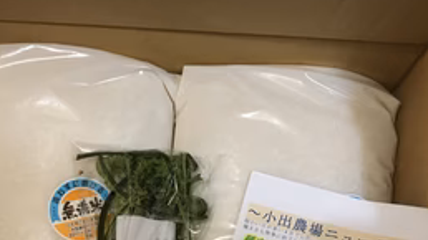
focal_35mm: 49
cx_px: 184
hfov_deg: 42.0
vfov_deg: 23.6
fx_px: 556
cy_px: 227
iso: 200
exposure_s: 1/17
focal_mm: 4.15
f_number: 2.2
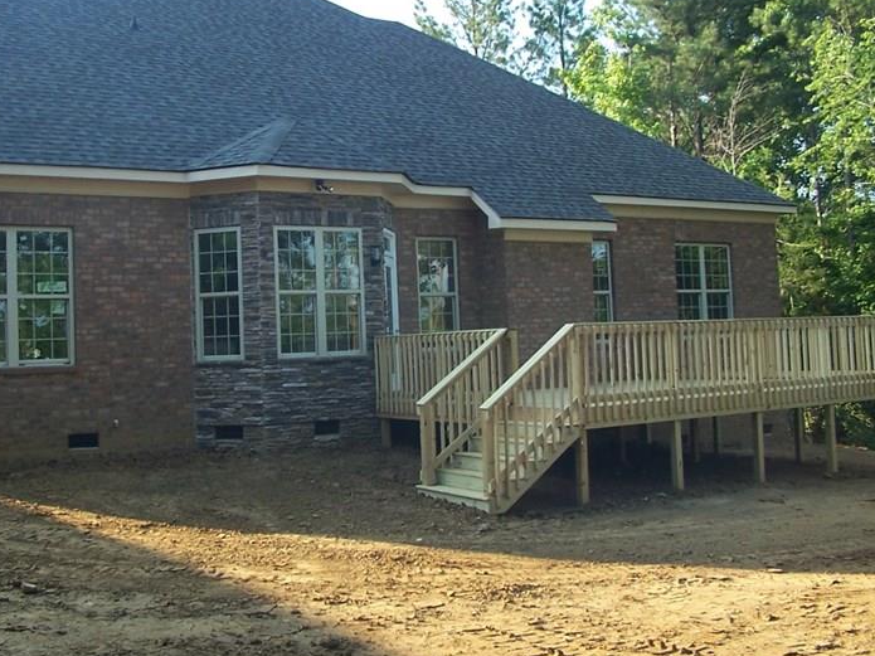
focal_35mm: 56
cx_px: 351
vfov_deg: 26.0
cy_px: 267
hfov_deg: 34.2
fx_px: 1415
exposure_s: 1/180
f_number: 2.8
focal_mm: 6.3
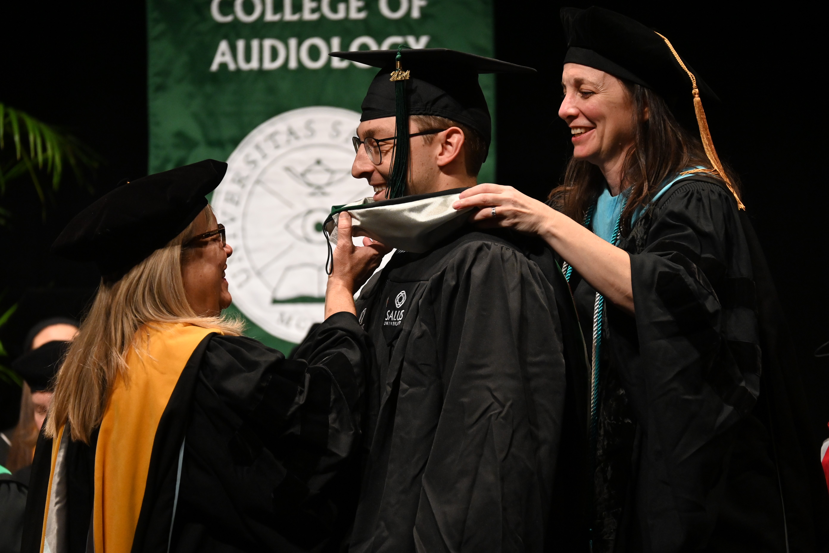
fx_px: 6735
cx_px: 414
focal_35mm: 292
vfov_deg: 4.7
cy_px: 276
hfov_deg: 7.0
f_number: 5.6
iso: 1800
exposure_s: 1/250
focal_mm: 195
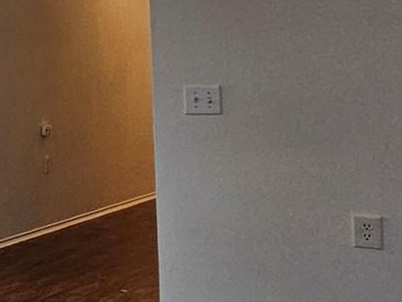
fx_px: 767
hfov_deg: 17.1
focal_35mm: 66
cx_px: -473
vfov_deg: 22.2
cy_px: 91
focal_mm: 2.2
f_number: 2.2
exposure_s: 1/60
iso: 200
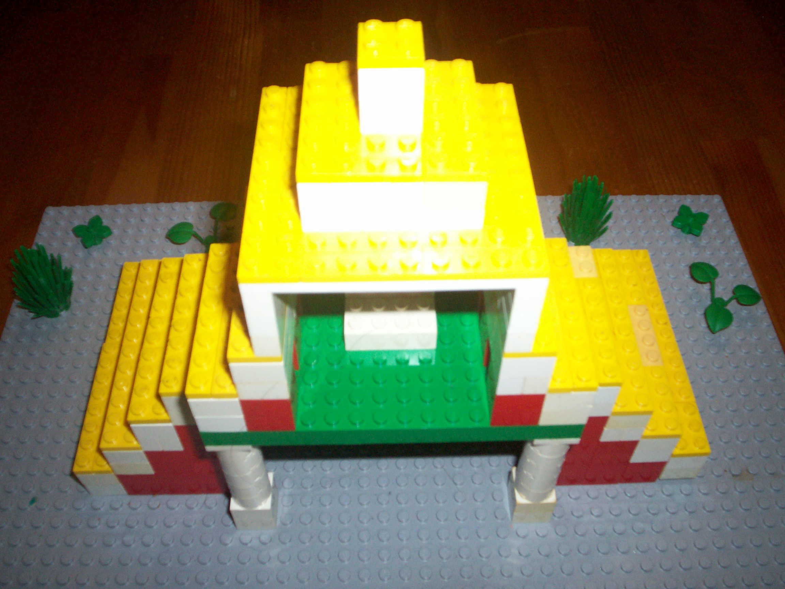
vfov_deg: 39.7
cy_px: 294
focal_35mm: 36
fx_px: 816
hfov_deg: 51.4
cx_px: 392
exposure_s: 1/64
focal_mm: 5.9
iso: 140
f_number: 4.5
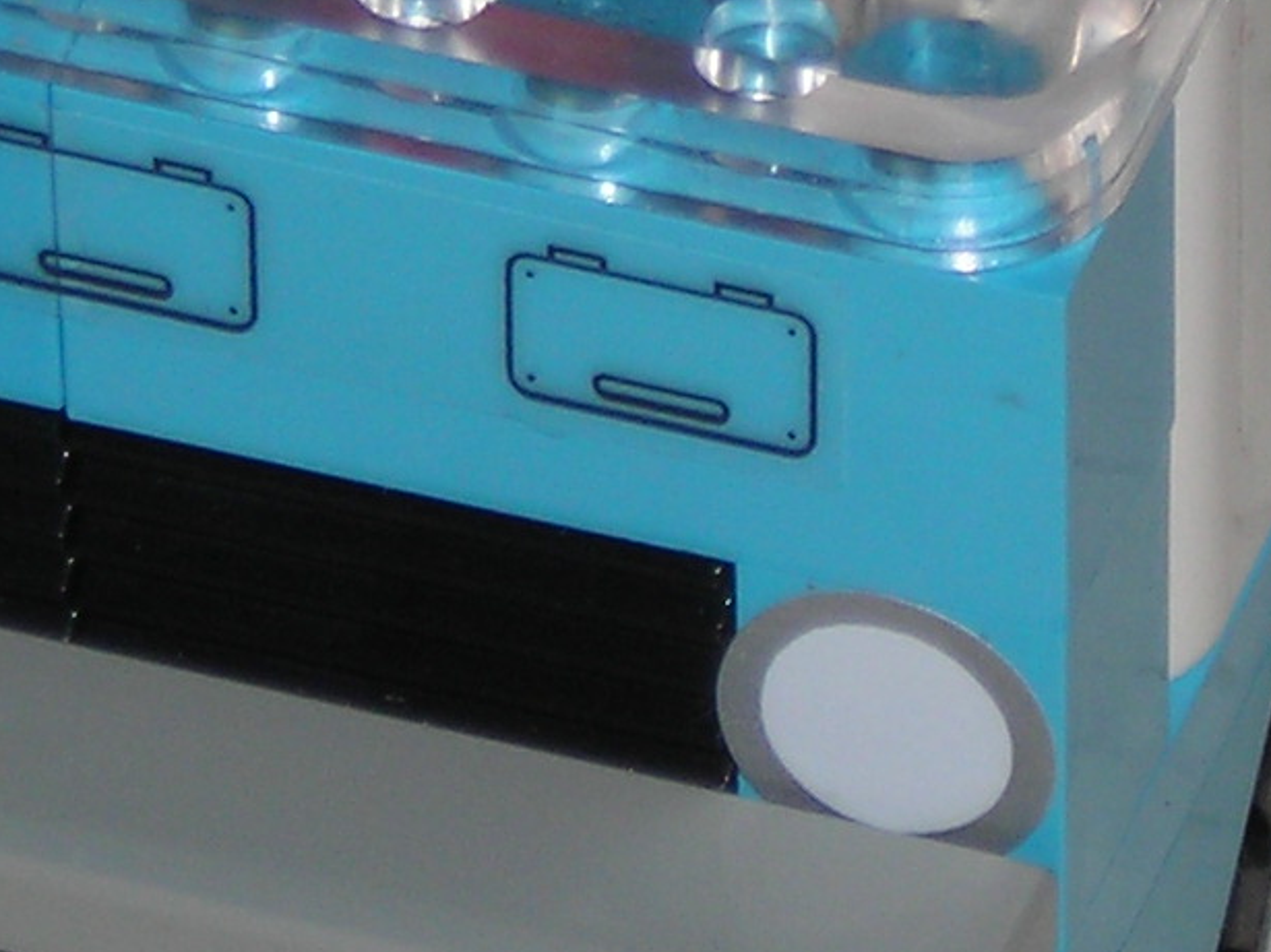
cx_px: 785
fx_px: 17951
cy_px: 116
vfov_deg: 3.0
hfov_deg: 4.1
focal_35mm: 489
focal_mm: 19.2
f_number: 10.6
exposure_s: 1/60.1
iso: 50
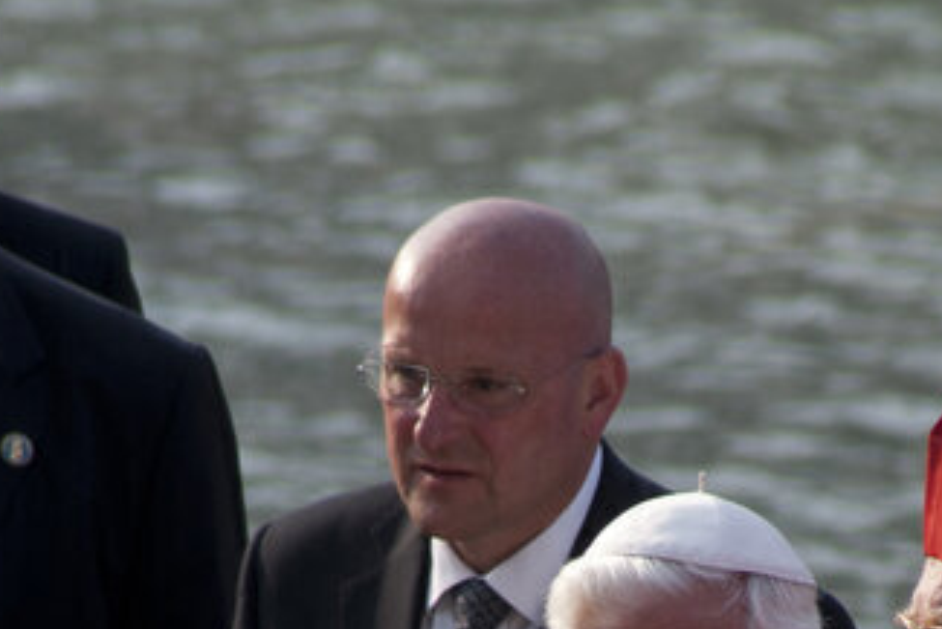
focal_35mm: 665
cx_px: 620
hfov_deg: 3.1
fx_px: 17408
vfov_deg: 2.1
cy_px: 922
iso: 400
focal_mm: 200
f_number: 6.3
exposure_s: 1/1000
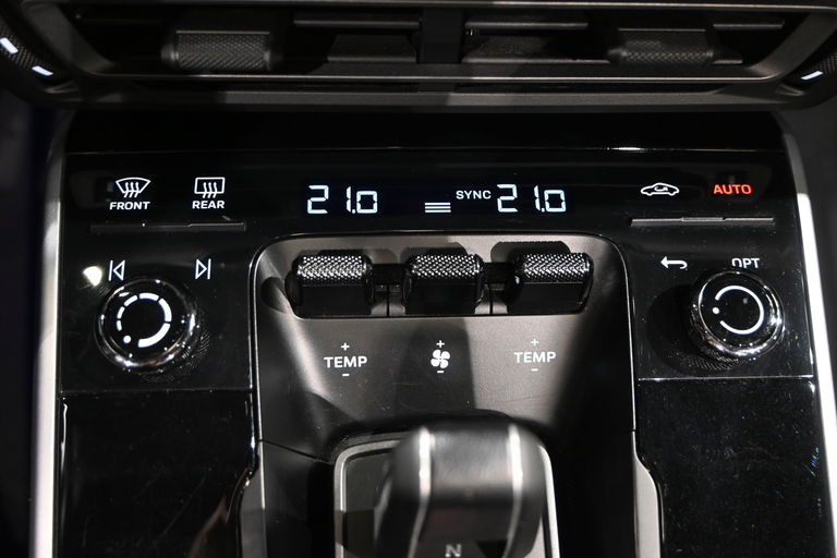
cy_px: 279
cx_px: 418
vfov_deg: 40.0
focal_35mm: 33
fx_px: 767
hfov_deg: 57.2
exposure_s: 1/40
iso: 1600
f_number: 4
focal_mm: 22
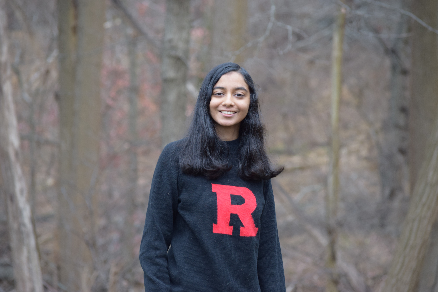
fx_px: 2117
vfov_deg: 7.9
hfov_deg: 11.8
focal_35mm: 174
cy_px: 146
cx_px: 219
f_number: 4.5
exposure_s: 1/60
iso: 560
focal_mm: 116
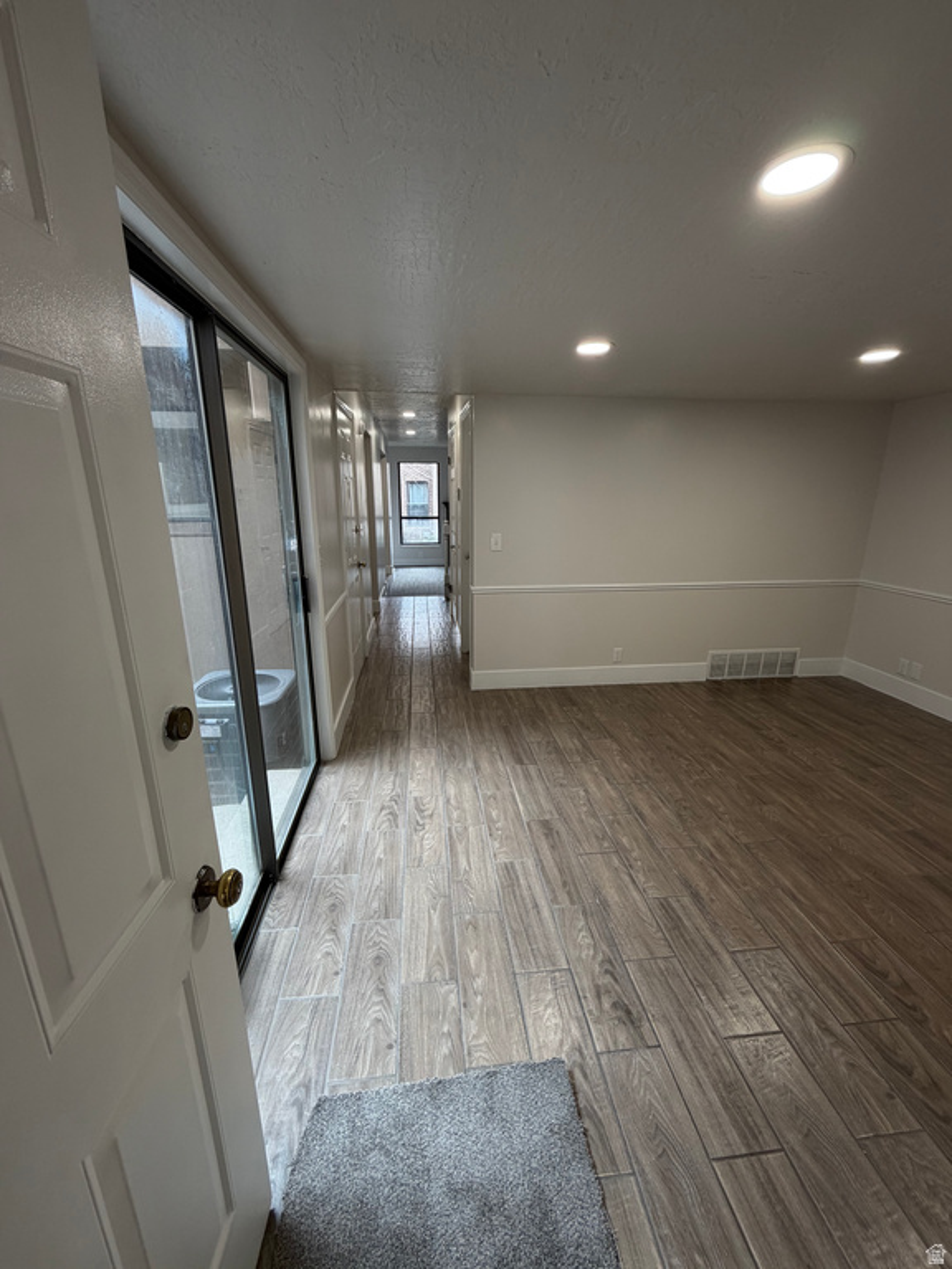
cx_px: 476
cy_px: 634
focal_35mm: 14
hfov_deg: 85.7
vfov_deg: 102.1
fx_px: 513
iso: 100
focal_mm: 2.22
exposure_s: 1/120
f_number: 2.2
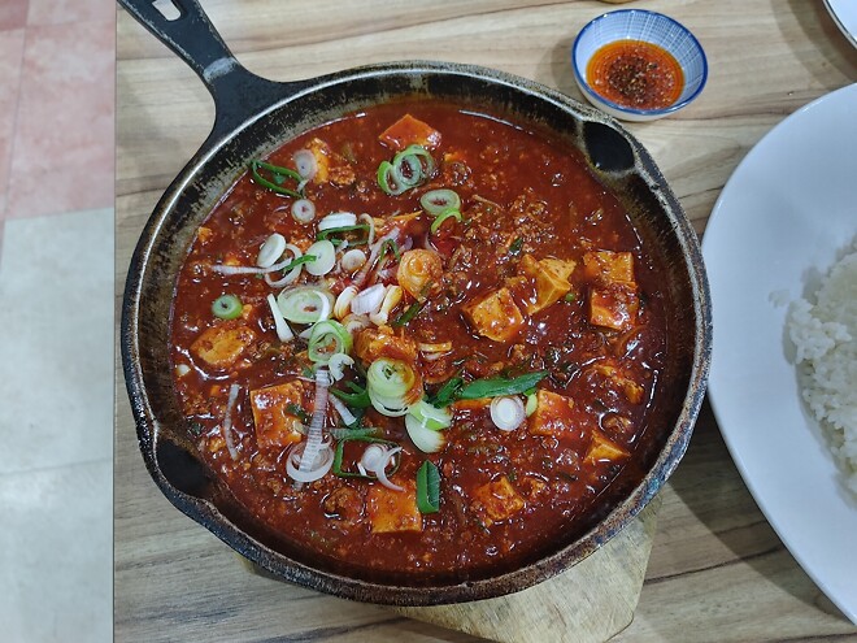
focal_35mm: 26
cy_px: 322
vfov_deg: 53.1
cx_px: 428
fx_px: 644
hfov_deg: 67.3
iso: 400
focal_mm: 4.81
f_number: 1.8
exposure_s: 1/60
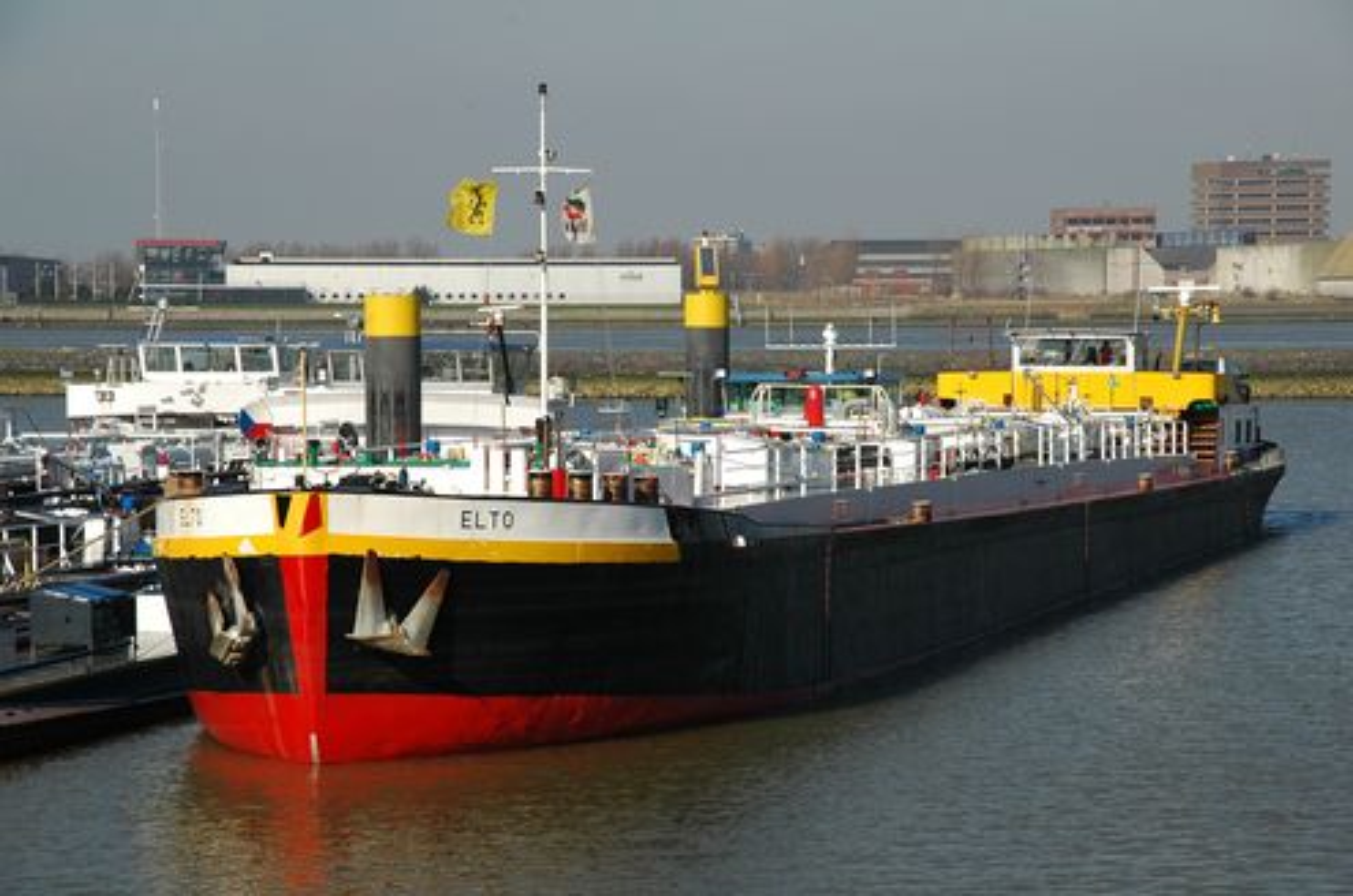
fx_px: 4389
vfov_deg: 11.7
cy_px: 448
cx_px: 676
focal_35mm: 117
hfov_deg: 17.5
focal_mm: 78
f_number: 11
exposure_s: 1/400
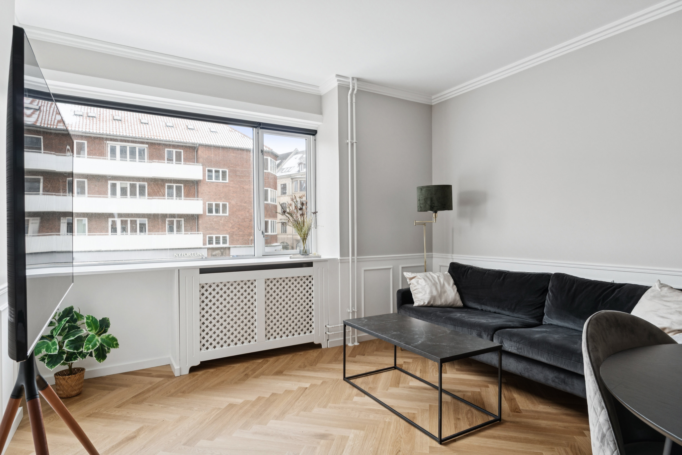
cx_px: 341
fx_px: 378
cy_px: 228
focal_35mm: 20
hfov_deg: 84.1
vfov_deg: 62.1
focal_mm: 13.3
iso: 250
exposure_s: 1/10
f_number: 7.1
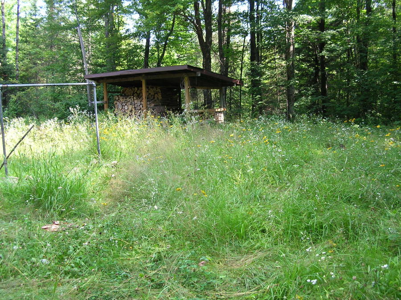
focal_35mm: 36
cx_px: 200
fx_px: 417
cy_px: 150
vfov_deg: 39.6
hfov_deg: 51.4
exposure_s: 1/63.1
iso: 50
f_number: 2.7
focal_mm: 6
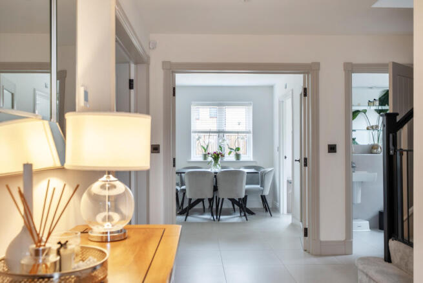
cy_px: 142
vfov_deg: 40.0
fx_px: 388
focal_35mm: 33
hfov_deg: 57.2
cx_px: 212
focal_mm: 22
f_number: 4
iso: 100
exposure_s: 1/2.5
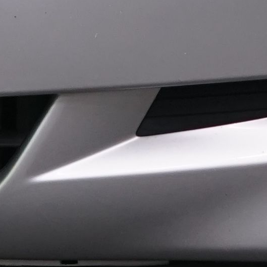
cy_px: -268
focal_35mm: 511
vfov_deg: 3.4
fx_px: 4459
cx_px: 291
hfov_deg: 3.4
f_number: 5
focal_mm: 53
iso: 640
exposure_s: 1/60
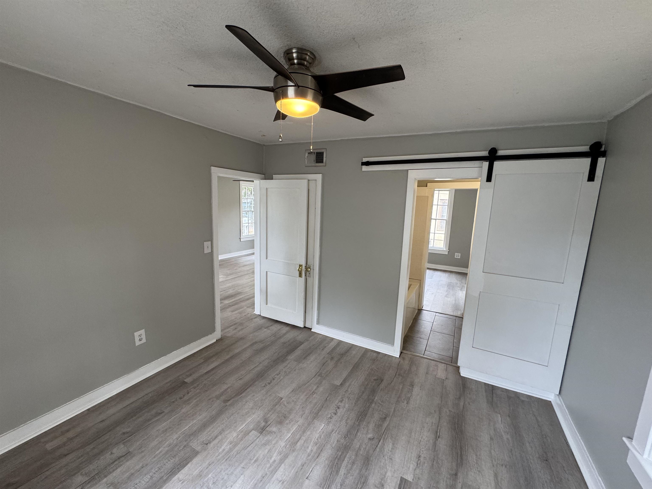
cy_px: 244
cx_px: 326
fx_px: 264
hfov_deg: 102.1
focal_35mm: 14
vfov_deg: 85.7
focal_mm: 2.22
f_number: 2.2
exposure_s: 1/120
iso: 200
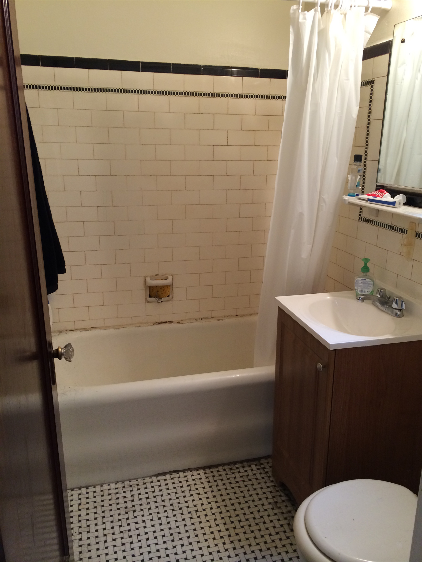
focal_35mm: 30
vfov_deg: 60.0
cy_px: 281
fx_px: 488
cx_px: 211
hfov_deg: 46.8
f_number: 2.2
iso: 64
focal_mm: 4.12
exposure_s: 1/30
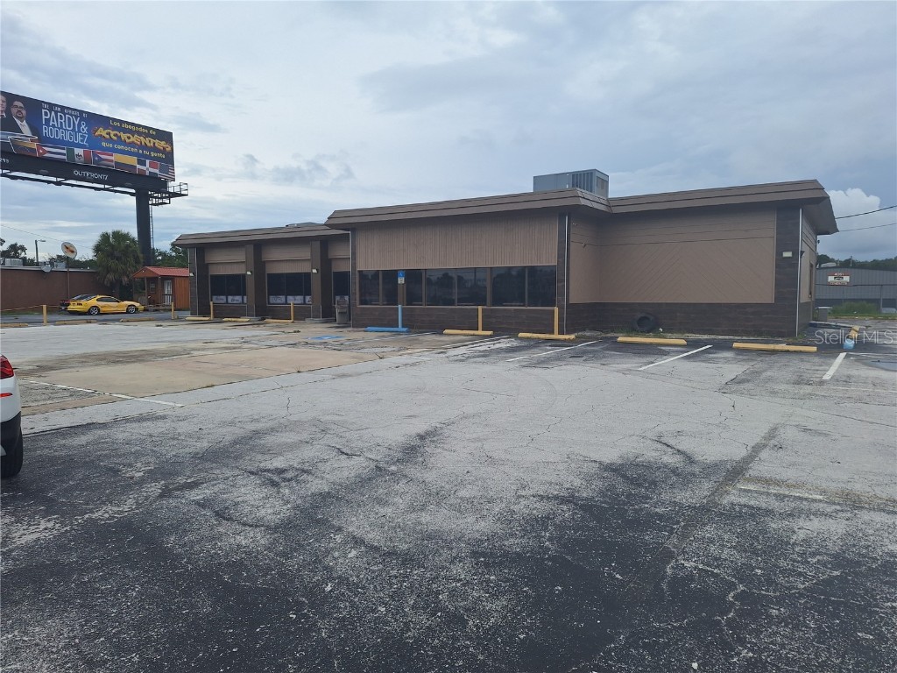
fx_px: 596
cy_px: 336
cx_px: 448
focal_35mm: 23
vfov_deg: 58.9
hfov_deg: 73.9
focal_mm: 5.54
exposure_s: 1/2137
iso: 25
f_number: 1.8
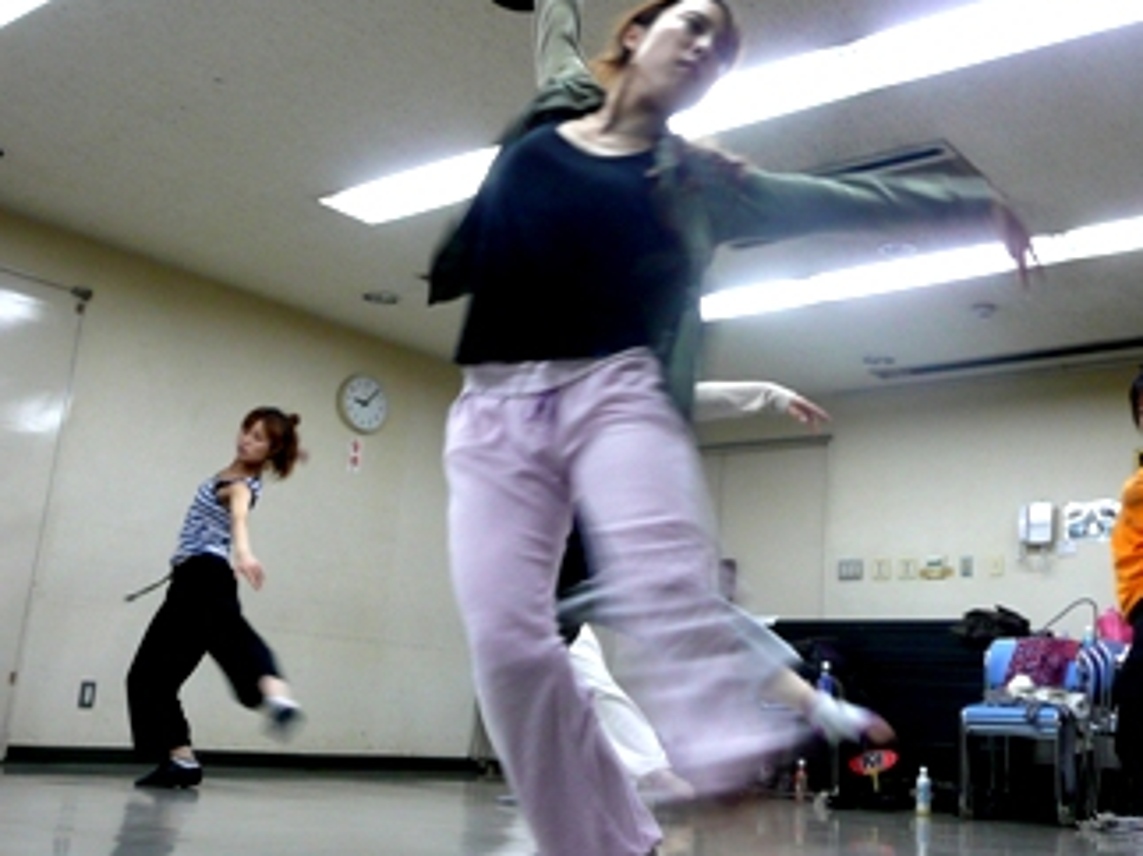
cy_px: 377
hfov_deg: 46.6
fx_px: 1320
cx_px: 683
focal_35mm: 40
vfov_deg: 35.9
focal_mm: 4.9
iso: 200
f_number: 3.4
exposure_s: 1/30
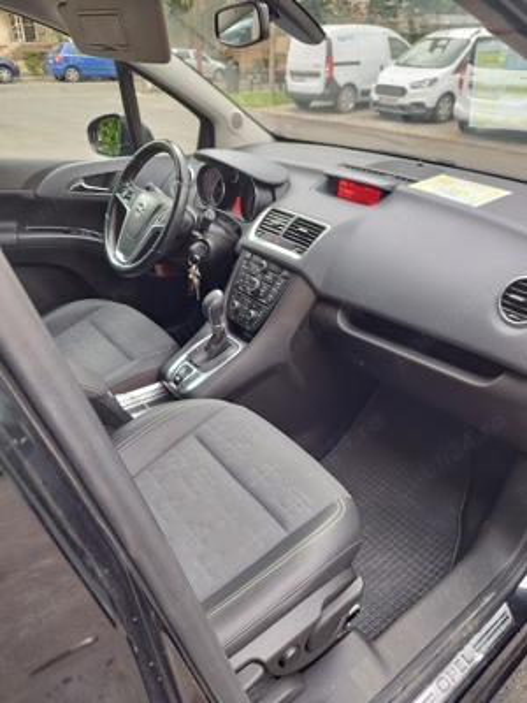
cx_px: 264
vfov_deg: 71.6
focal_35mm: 24
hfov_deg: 56.8
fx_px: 487
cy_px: 352
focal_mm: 5.89
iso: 240
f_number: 1.89
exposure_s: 1/50
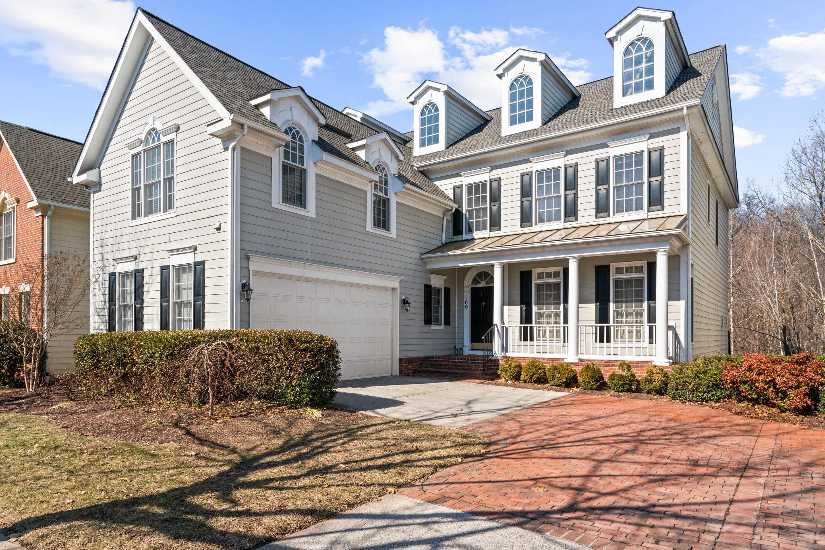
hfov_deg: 81.2
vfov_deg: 59.5
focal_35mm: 21
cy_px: 275
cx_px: 412
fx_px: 481
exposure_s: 1/1600
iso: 400
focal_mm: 21
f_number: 5.6
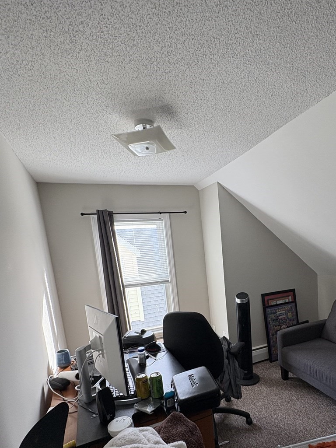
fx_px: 272
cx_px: 217
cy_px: 296
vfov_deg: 76.7
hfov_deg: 62.3
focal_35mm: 21
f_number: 2.2
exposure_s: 1/99
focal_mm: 2.22
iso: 100
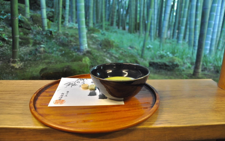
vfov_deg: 44.5
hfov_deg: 66.5
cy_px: 74
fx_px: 172
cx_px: 114
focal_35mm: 28
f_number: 4
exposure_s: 1/15
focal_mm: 18
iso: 450
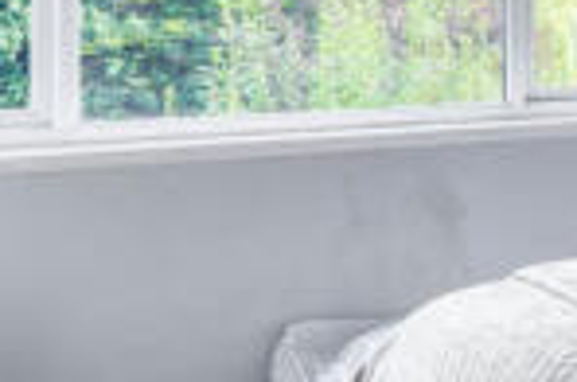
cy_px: 18
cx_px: 778
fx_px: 1136
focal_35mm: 71
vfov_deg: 18.7
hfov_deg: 24.4
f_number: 8
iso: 320
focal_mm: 16
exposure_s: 1/40
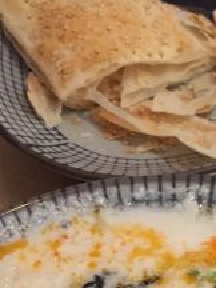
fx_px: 782
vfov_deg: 19.5
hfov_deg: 15.5
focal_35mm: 94
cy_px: 359
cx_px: 211
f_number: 2.2
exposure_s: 1/17
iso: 400
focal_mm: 4.15
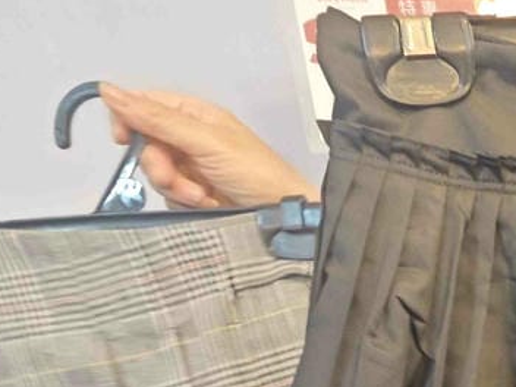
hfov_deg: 26.6
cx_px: 717
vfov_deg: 20.7
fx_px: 865
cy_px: 610
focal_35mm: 58
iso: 100
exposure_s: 1/30
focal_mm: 2.03
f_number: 1.8
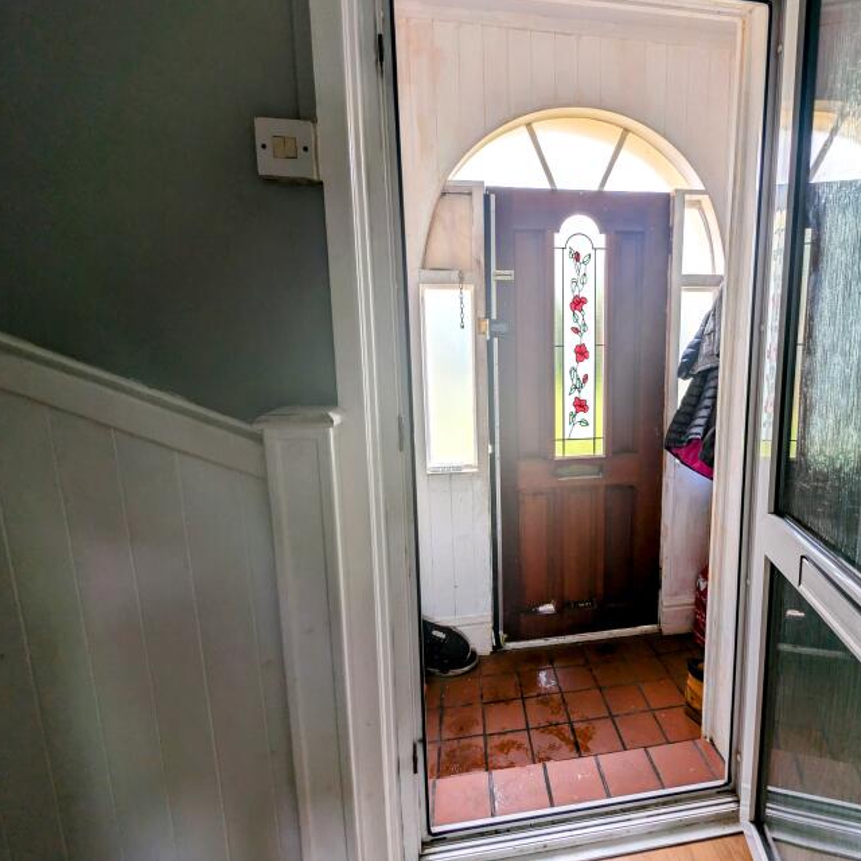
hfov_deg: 82.1
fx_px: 478
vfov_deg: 83.9
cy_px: 408
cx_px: 548
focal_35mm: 17
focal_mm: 2.23
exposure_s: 1/31.2
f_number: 1.95
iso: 67
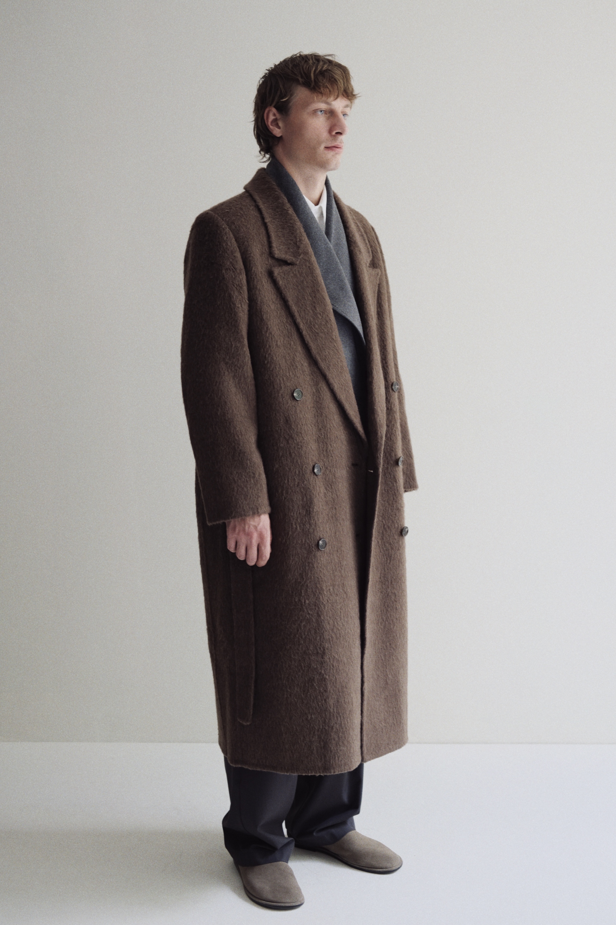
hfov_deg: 25.5
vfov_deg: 37.5
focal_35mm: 53
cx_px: 308
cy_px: 462
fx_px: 1360
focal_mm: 35
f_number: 2
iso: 320
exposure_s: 1/80
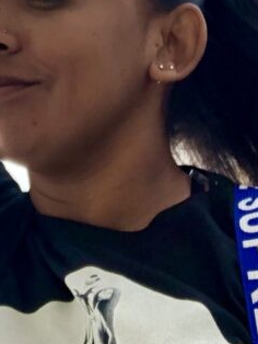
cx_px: -2
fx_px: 1032
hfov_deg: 14.0
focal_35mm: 104
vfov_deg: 17.4
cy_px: -137
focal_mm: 2.87
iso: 20
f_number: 2.2
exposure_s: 1/190
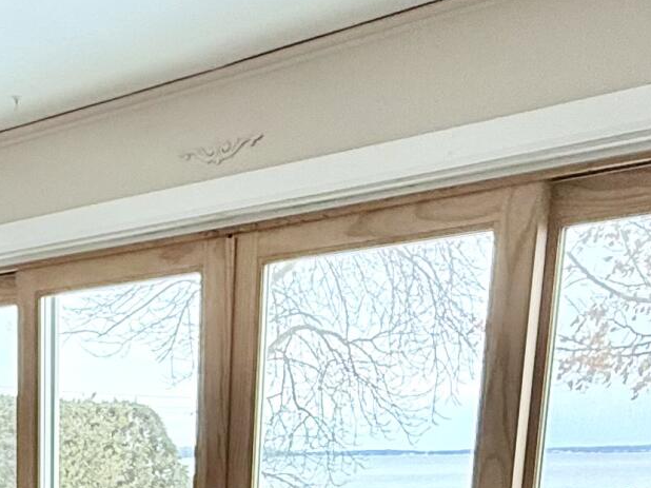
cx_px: -41
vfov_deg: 18.4
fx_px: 1278
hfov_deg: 26.6
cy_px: 793
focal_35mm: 68
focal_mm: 2.22
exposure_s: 1/133
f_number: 2.2
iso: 64
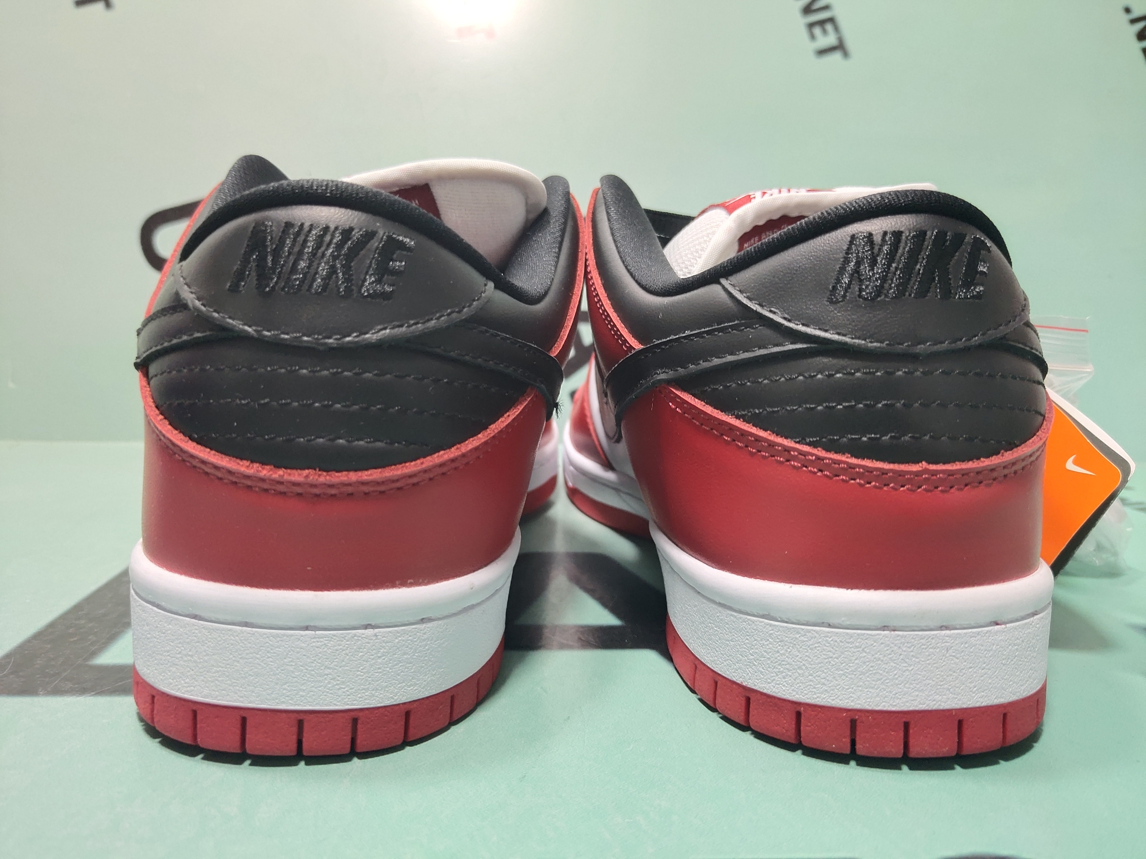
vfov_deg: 46.8
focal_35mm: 30
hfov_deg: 60.0
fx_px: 993
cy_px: 430
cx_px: 573
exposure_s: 1/387
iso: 50
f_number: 1.79
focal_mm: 4.35
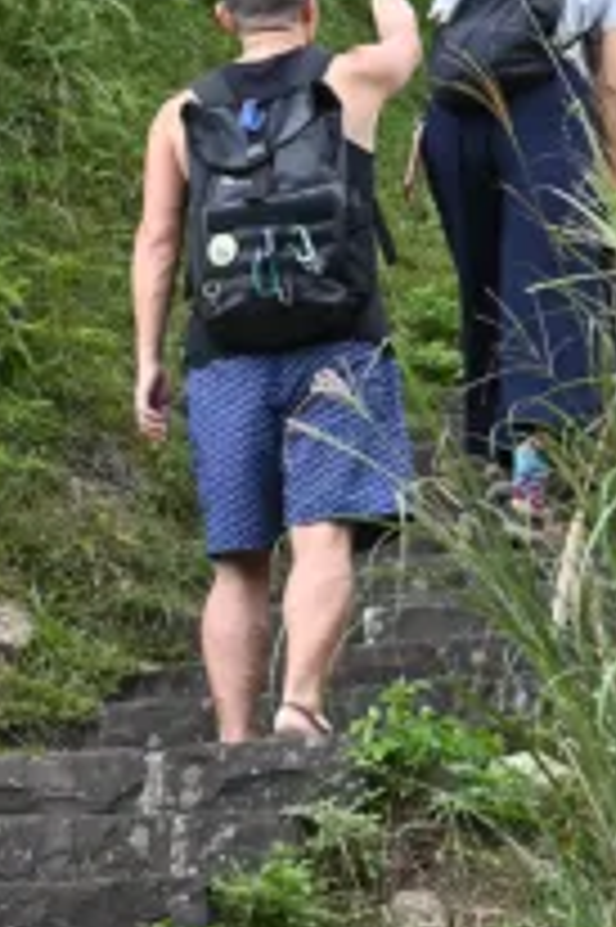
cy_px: 153
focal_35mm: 239
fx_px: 6144
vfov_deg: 8.6
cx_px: 0
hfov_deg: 5.7
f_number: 4
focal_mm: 48
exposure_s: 1/400
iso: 140
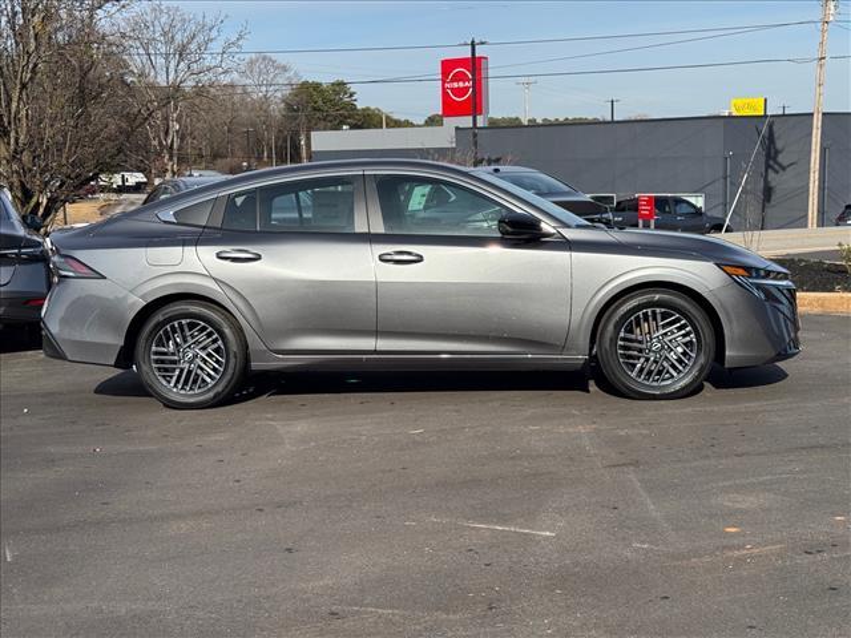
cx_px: 426
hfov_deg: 39.7
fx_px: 1180
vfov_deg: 30.3
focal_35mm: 48
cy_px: 319
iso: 64
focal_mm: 6.76
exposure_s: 1/4608
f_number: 1.78
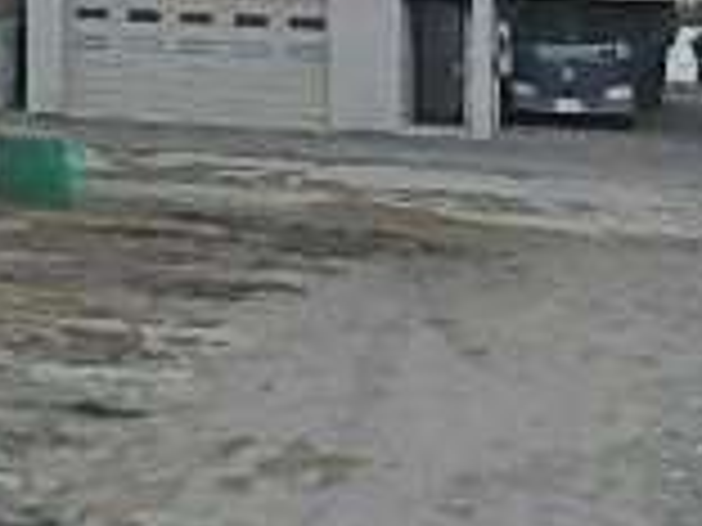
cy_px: -148
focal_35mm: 86
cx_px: 14
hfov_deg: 22.0
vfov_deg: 16.3
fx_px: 1744
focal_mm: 3.7
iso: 125
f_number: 3.5
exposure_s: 1/800
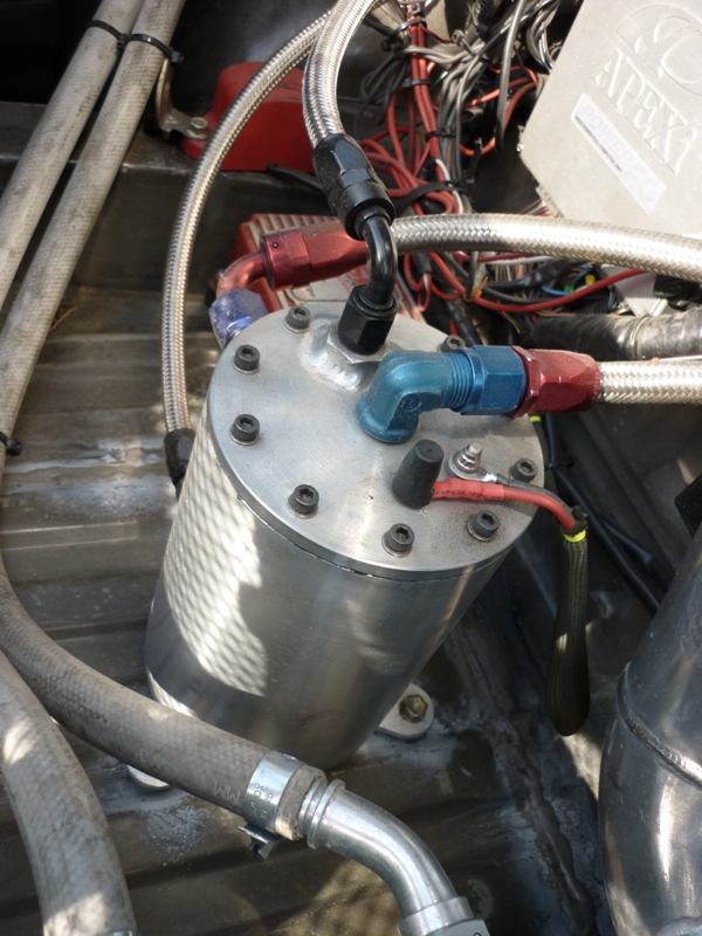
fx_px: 892
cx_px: 351
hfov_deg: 42.9
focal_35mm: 33
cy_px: 468
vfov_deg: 55.4
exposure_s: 1/160
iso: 80
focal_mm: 5.5
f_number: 2.8
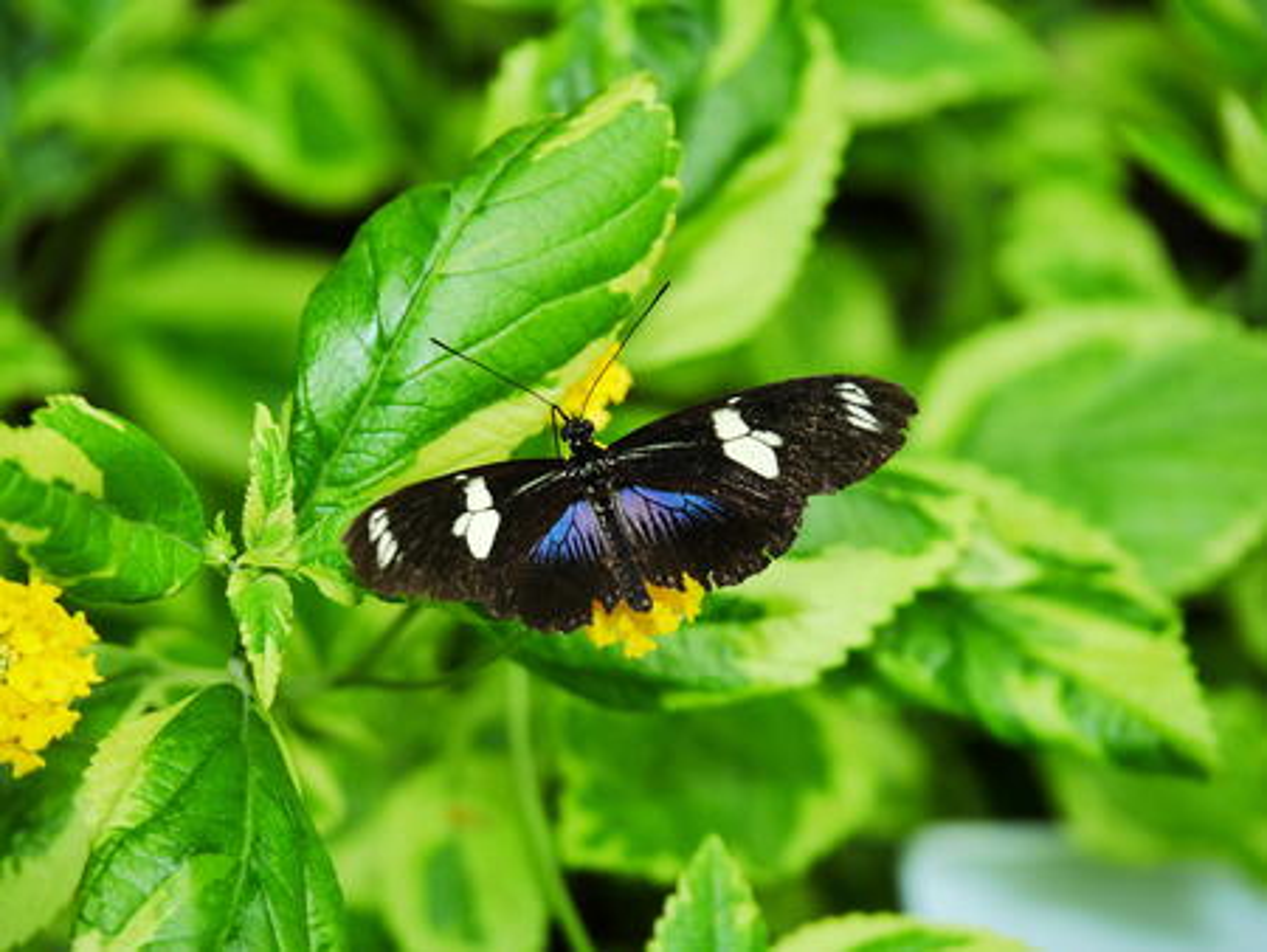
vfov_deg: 5.0
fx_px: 10986
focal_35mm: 300
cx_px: 634
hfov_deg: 6.6
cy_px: 476
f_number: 5.6
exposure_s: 1/100
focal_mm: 150
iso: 200
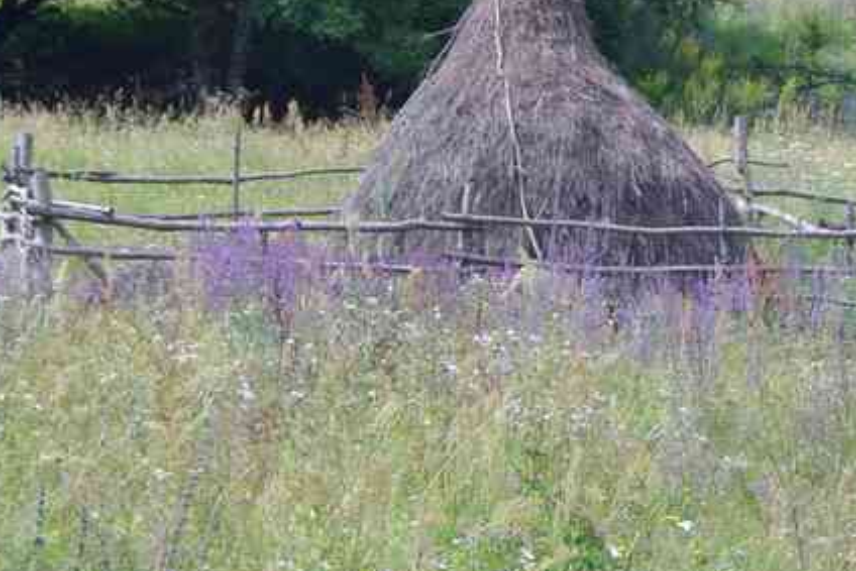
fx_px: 4876
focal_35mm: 205
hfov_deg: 10.0
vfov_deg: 6.7
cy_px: 14
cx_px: 657
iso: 800
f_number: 8
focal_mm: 57.5
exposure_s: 1/100
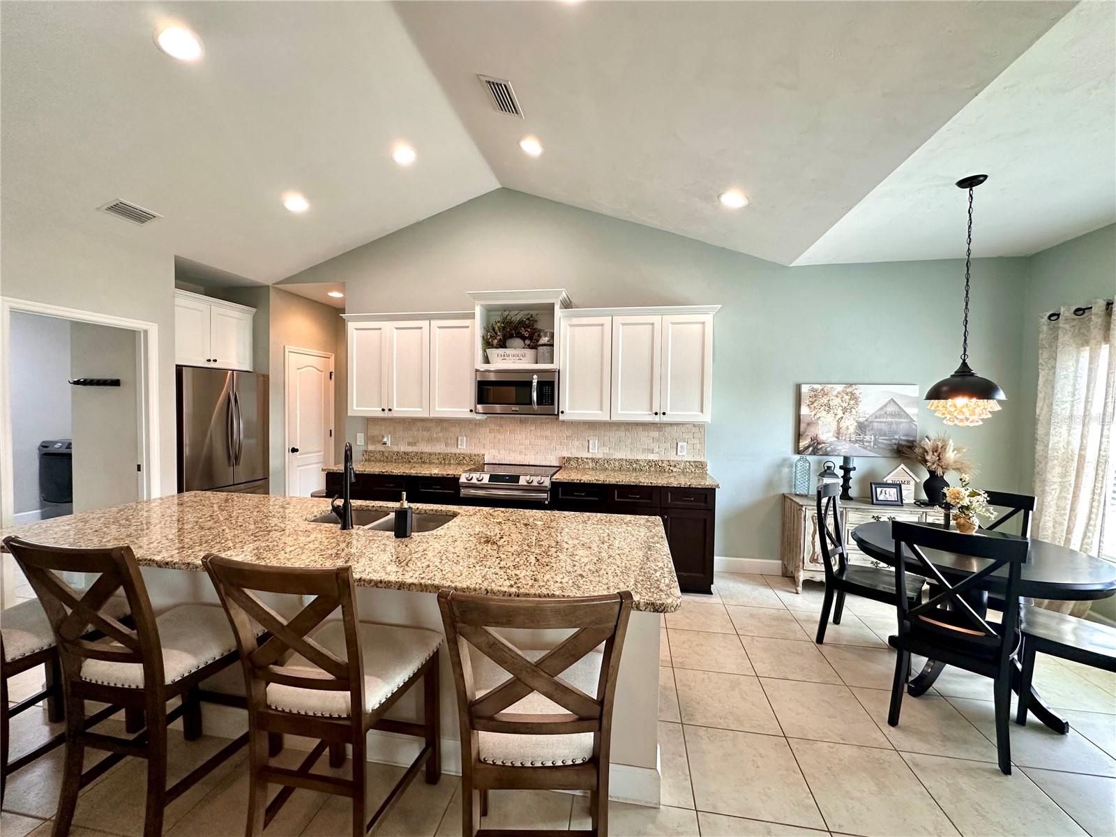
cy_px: 418
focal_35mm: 14
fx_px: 451
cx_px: 558
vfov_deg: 85.7
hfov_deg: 102.1
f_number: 2.2
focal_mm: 2.22
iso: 200
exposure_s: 1/120
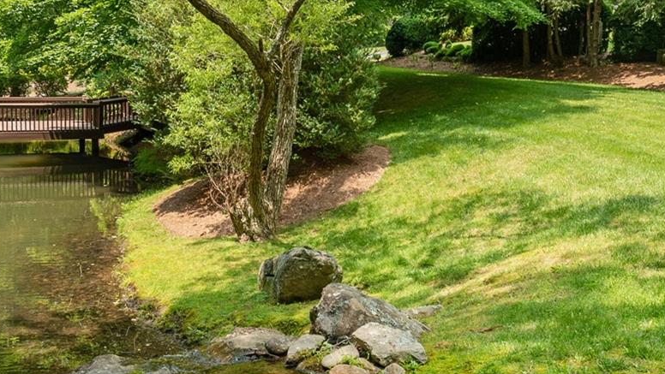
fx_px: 829
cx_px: 344
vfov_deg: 25.4
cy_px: 214
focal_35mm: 47
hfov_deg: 43.7
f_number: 7.1
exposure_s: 1/400
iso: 320
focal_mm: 17
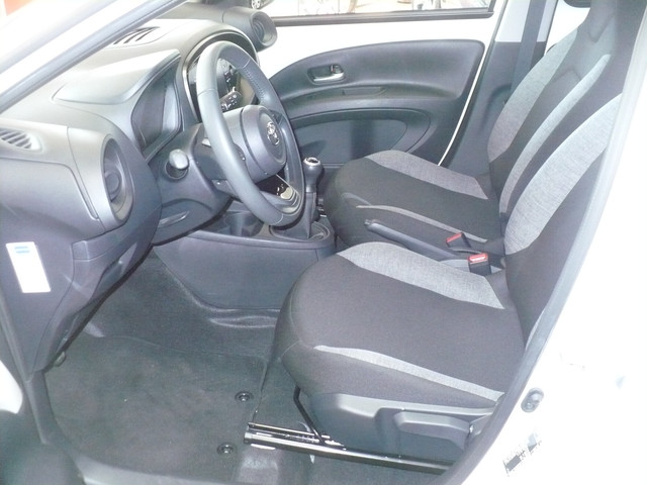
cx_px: 324
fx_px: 692
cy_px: 242
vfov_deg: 38.7
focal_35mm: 37
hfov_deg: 50.1
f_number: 2.8
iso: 640
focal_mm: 6.1
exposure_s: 1/30
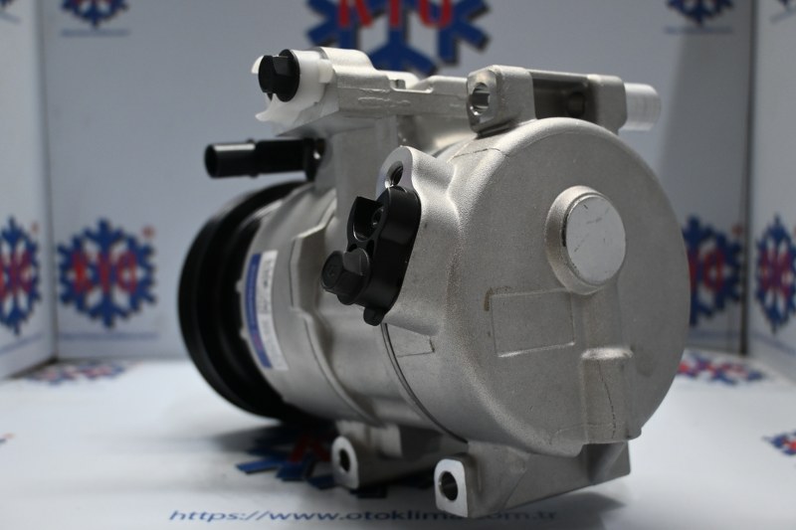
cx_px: 398
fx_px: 829
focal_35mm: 38
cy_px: 265
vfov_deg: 35.5
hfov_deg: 51.3
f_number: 4.2
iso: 1000
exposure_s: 1/125
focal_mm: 25
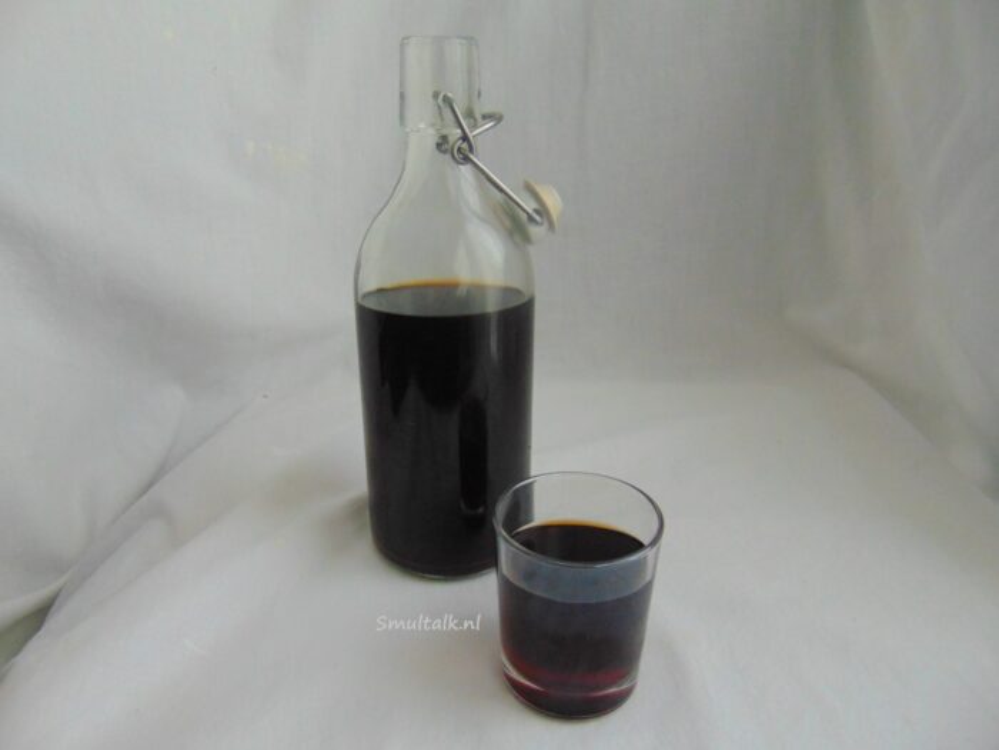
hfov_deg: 69.4
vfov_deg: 54.9
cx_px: 500
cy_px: 375
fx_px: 721
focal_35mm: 25
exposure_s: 1/30
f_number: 3
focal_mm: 4.5
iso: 320
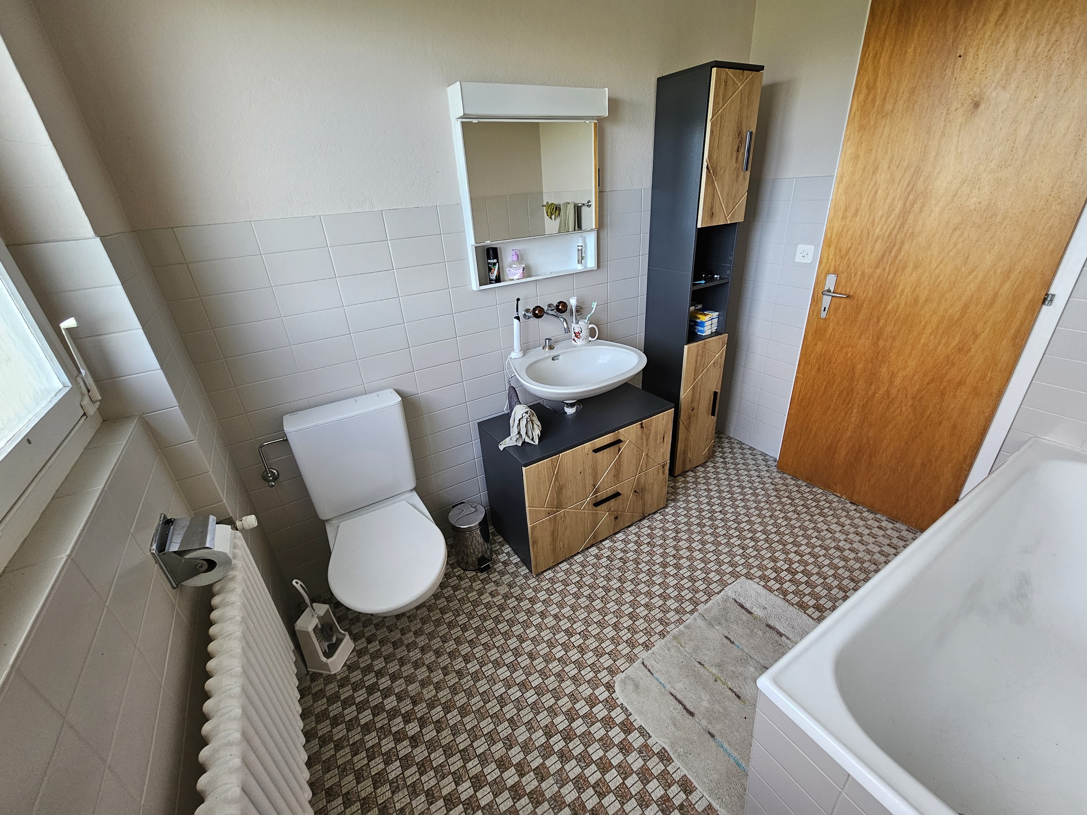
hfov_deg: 106.2
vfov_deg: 89.9
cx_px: 544
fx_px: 408
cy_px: 408
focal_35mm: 13
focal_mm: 2.2
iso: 125
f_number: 2.2
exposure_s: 1/71
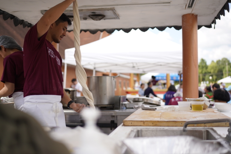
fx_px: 289
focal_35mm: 45
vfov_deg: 29.8
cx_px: 116
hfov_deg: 43.6
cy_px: 77
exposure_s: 1/3200
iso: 320
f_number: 2
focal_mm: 45
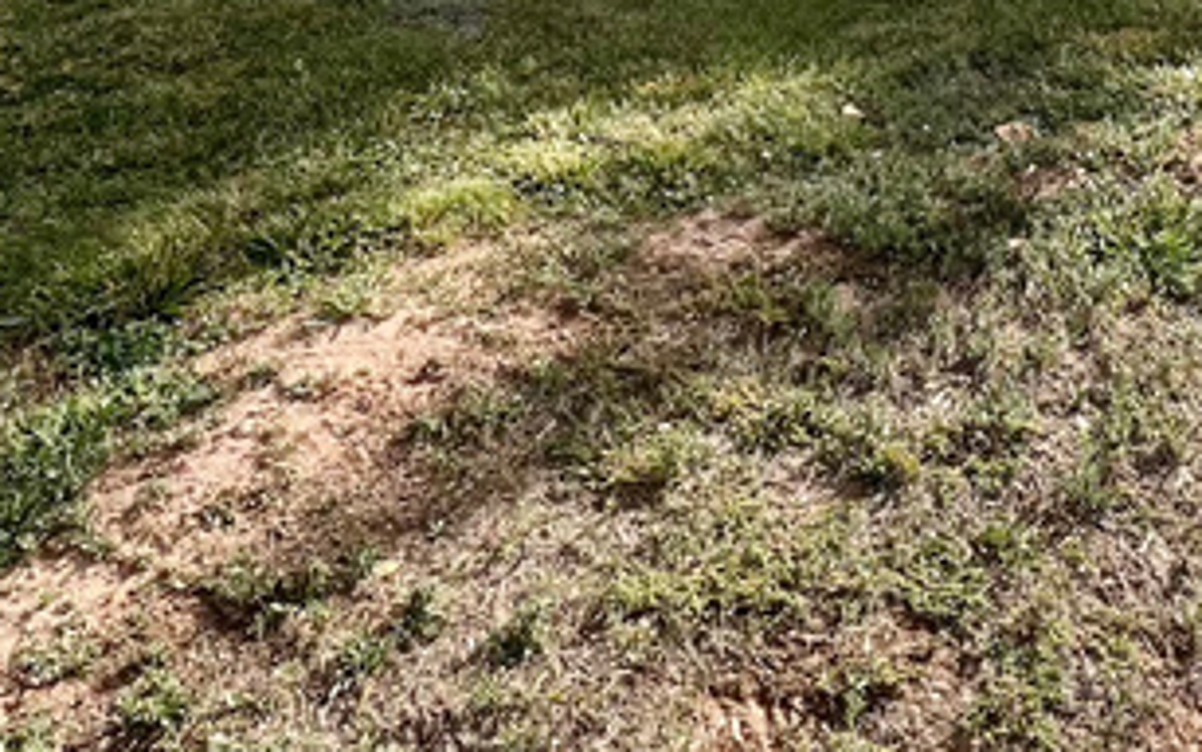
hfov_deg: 41.5
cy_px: -450
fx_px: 1507
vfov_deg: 21.9
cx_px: 975
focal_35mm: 46
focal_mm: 1.57
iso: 32
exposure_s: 1/686
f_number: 1.8
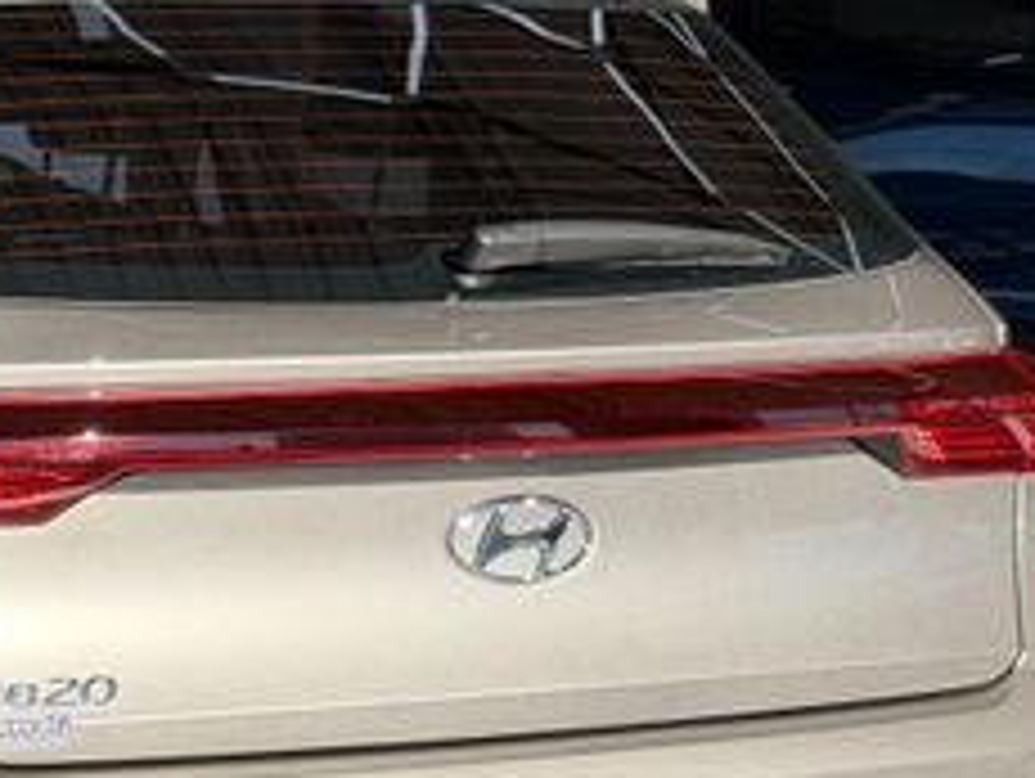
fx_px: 4789
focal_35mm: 160
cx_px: -58
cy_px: 391
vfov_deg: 9.3
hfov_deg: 12.2
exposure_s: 1/3534
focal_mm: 6.76
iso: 100
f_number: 1.78
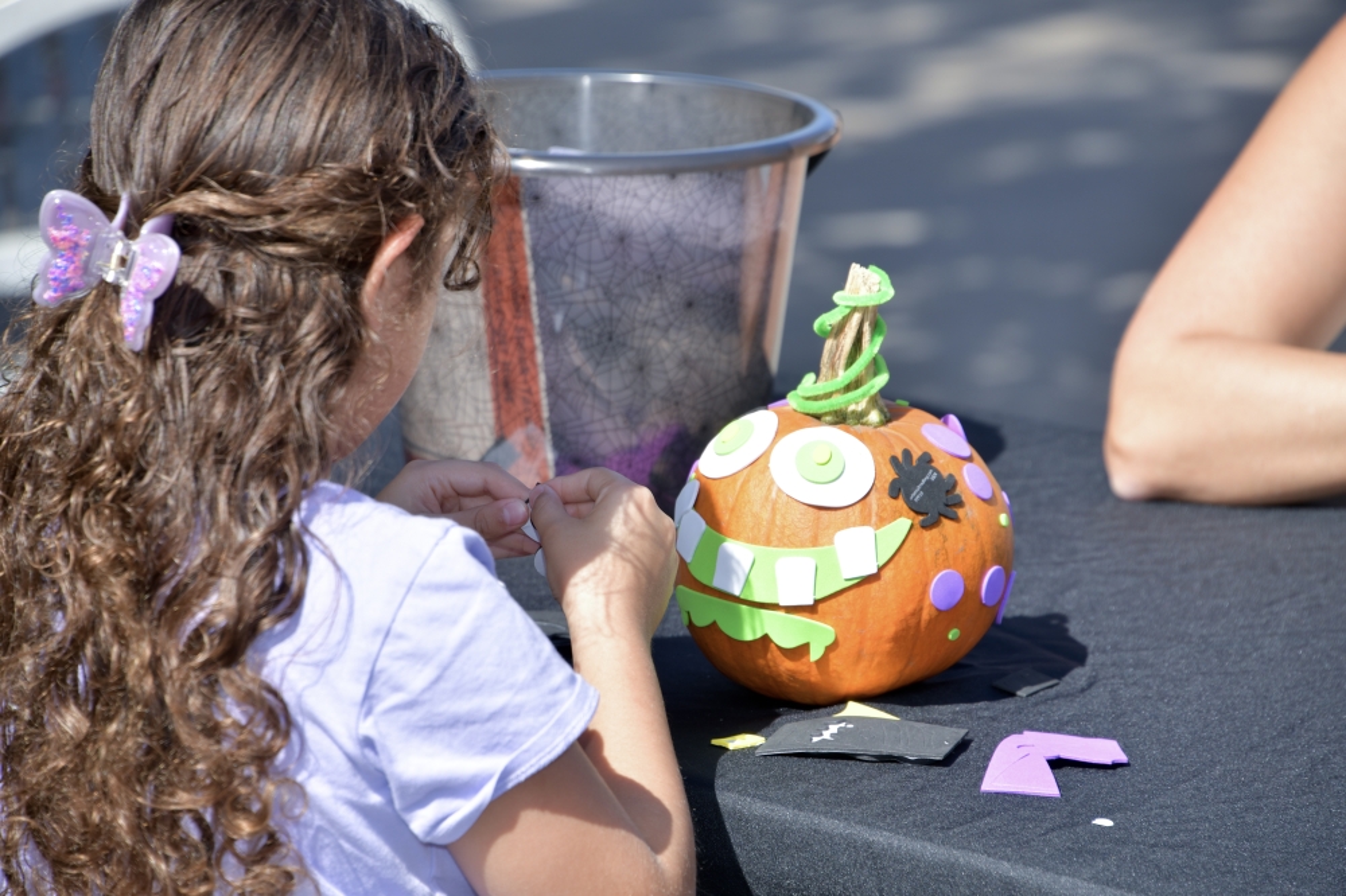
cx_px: 673
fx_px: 11212
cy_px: 448
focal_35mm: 300
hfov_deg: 6.9
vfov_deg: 4.6
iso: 100
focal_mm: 300
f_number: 7.1
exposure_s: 1/200
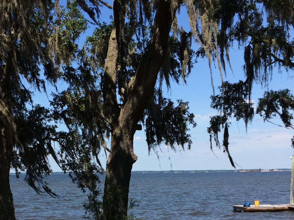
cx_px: 116
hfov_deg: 30.2
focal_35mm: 64
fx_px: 544
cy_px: 242
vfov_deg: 21.7
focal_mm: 4.15
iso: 32
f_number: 2.2
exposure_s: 1/1786
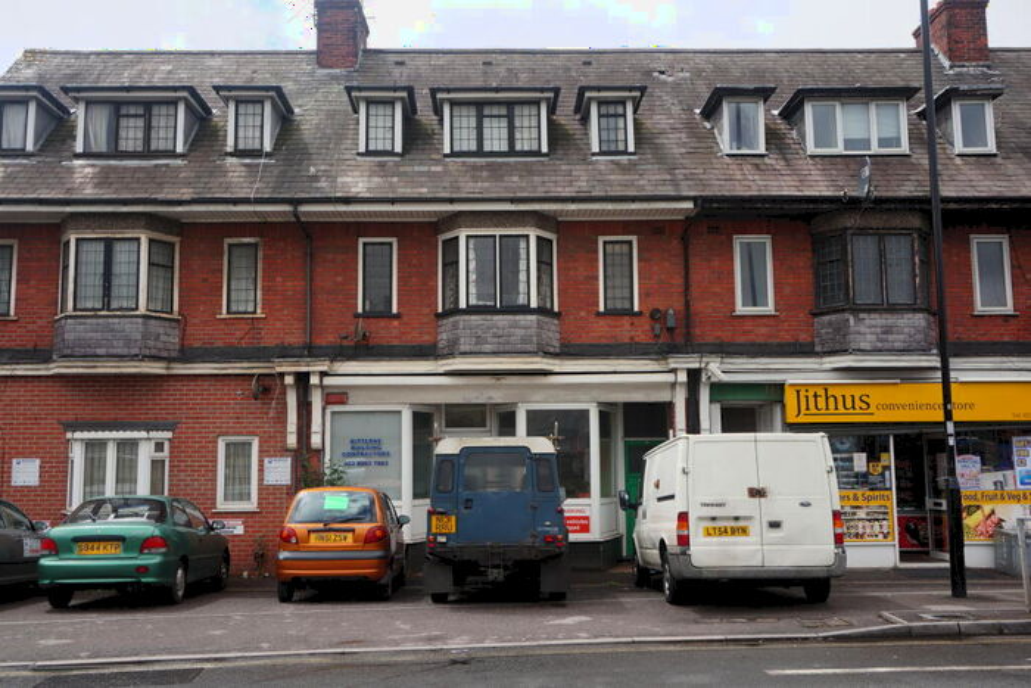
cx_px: 516
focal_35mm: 34
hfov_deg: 55.1
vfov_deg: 38.4
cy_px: 344
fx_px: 988
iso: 100
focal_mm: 23
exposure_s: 1/80
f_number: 13
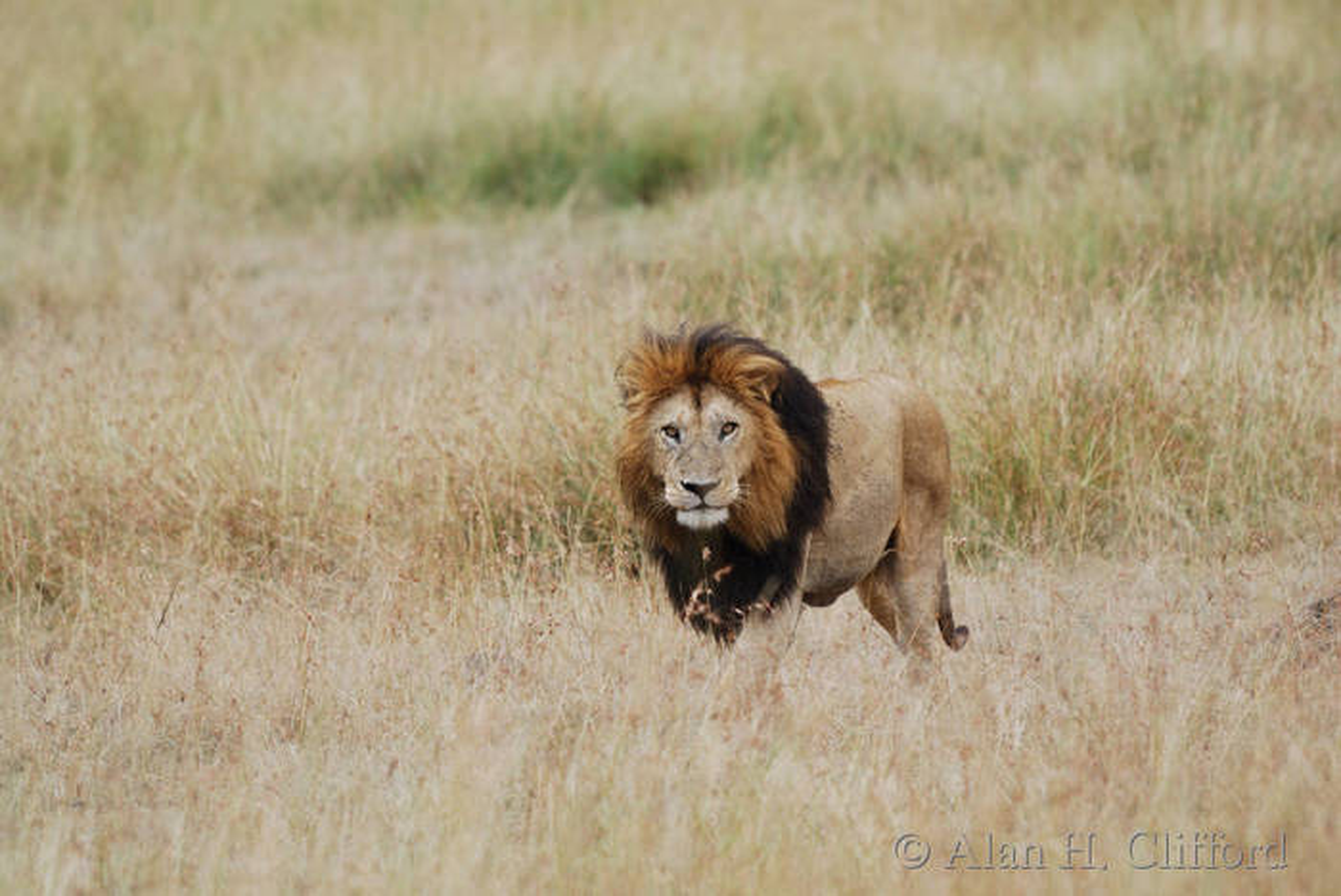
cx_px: 670
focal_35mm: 600
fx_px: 22368
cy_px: 448
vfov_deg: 2.3
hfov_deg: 3.4
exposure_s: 1/400
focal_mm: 400
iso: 320
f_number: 5.6
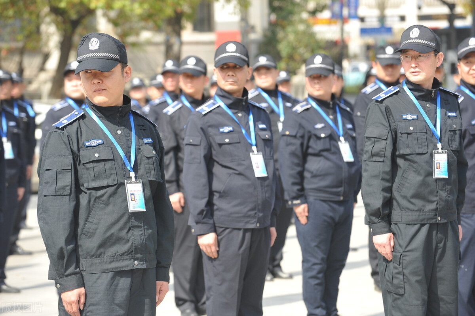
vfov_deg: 10.5
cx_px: 238
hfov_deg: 15.8
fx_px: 1714
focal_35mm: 130
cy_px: 158
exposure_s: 1/640
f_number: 5.6
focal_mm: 130
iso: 500
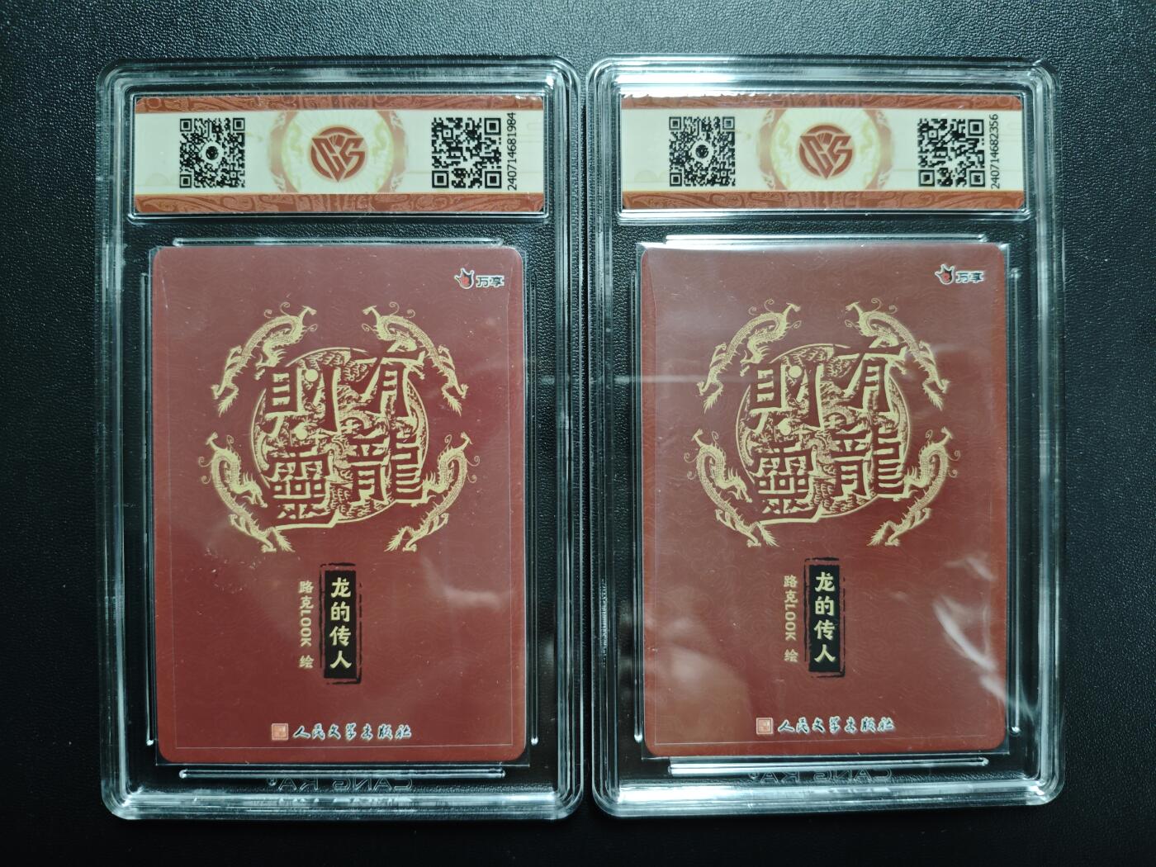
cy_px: 434
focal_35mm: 26
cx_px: 578
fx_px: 868
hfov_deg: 67.3
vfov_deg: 53.1
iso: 640
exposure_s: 1/100
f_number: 1.5
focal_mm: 4.94
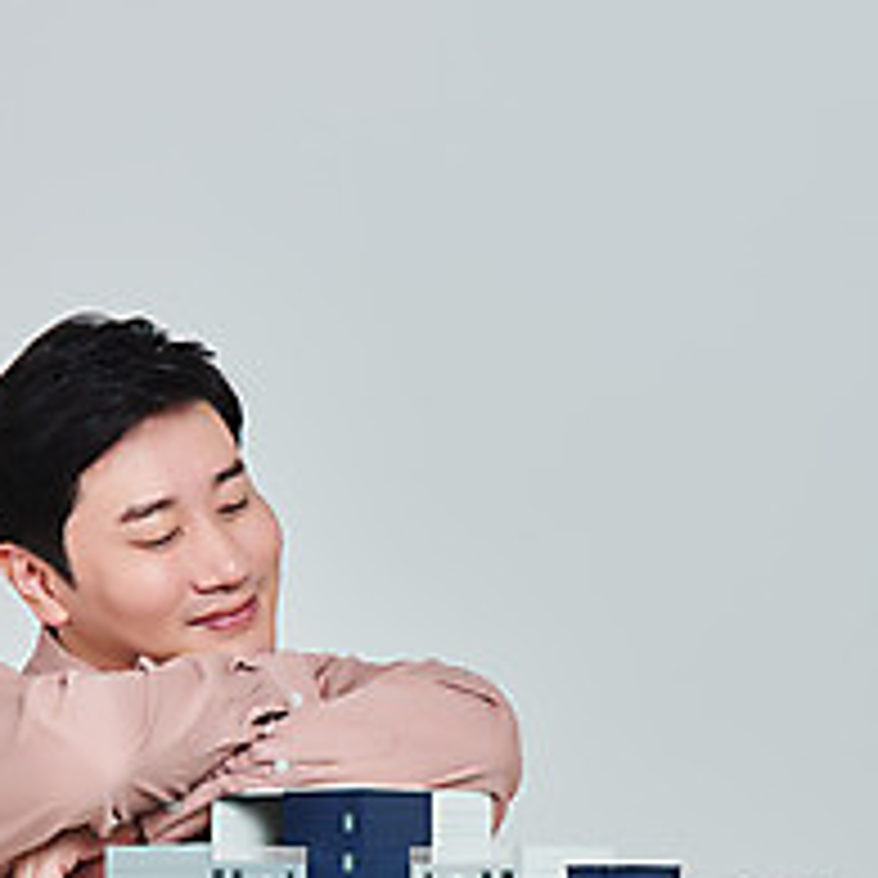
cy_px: 864
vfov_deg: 7.1
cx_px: 362
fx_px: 7002
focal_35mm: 244
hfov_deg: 7.2
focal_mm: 140
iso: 100
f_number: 13
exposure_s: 1/125
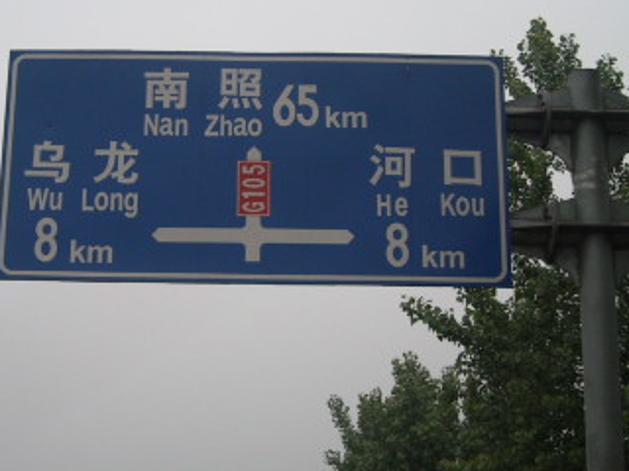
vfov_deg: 21.0
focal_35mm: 70
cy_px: 253
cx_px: 254
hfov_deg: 27.7
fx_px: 1272
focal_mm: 5.7
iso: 64
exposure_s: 1/284
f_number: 5.6
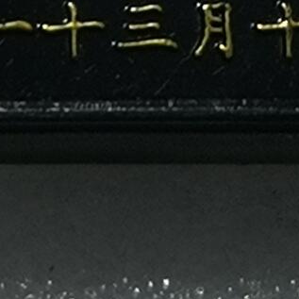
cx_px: 388
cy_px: -540
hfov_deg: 5.0
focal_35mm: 351
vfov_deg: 4.8
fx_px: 3430
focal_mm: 6.67
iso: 50
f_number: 1.9
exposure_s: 1/192
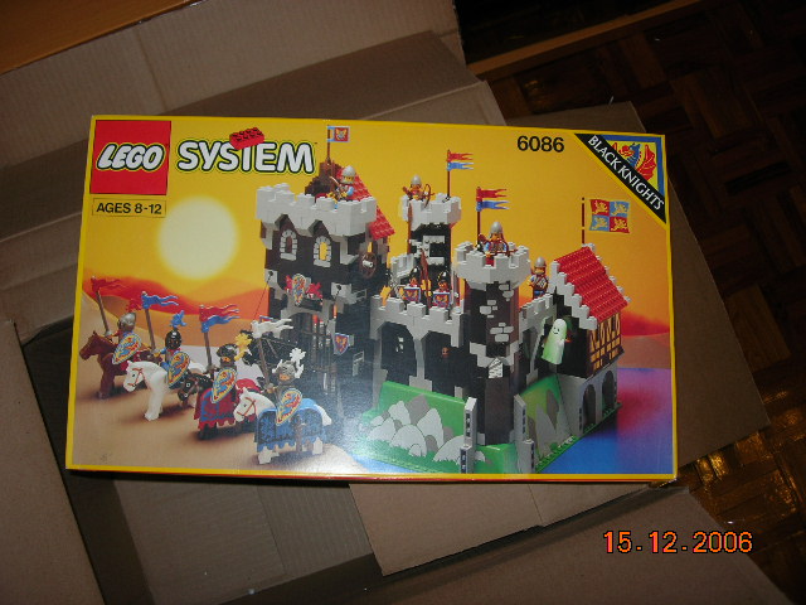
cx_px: 403
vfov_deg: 37.7
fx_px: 885
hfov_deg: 49.0
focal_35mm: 38
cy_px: 302
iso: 64
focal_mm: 7.8
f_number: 2.8
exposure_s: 1/60.1
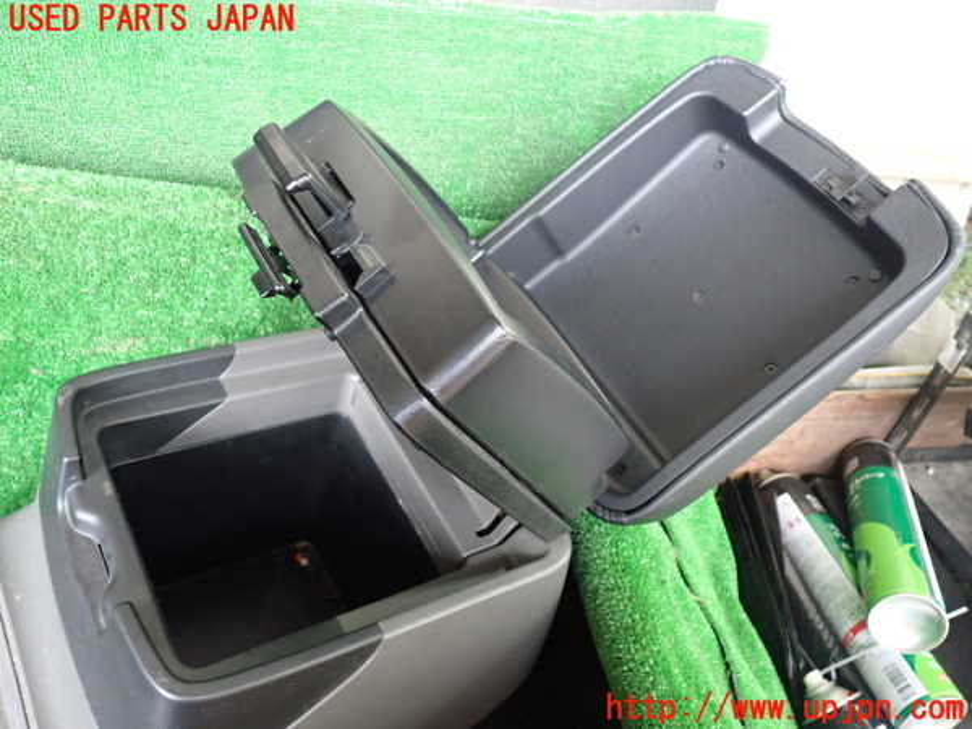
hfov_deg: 60.0
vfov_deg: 46.8
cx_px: 486
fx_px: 842
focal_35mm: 30
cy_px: 364
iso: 640
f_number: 2.3
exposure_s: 1/30
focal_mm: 5.4
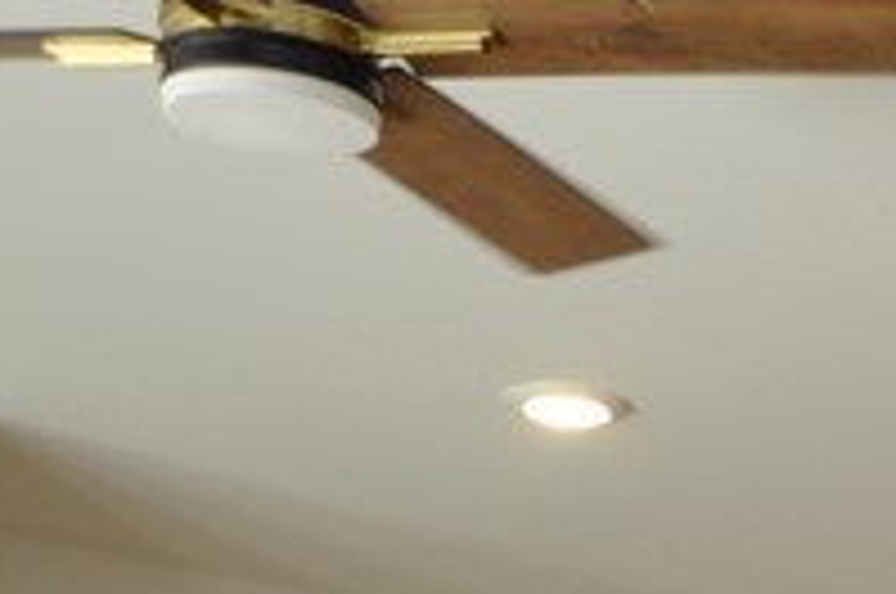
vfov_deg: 9.9
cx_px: 1914
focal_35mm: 123
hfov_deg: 13.7
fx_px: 3050
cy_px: 1372
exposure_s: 1/100
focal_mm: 15
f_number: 5
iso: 400
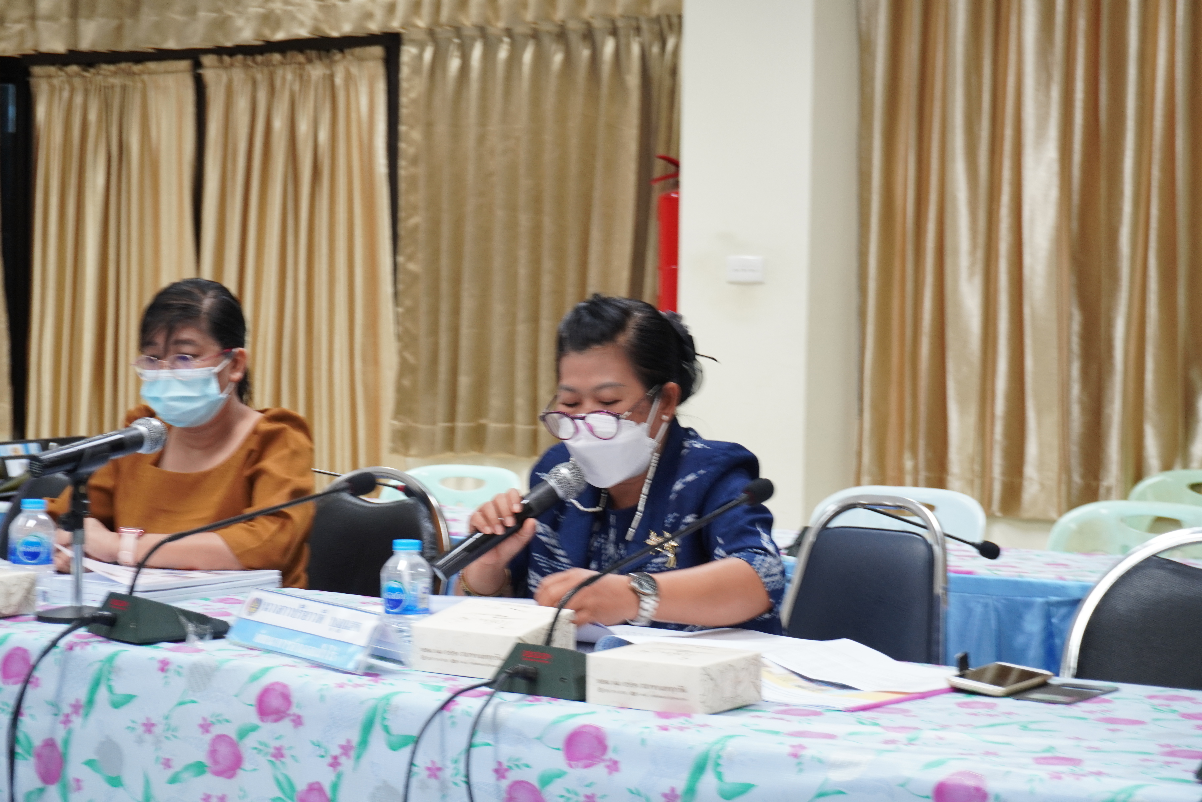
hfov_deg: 28.6
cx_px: 601
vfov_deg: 19.3
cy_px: 401
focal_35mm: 70
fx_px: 2354
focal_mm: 47
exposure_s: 1/13
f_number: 5.6
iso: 400
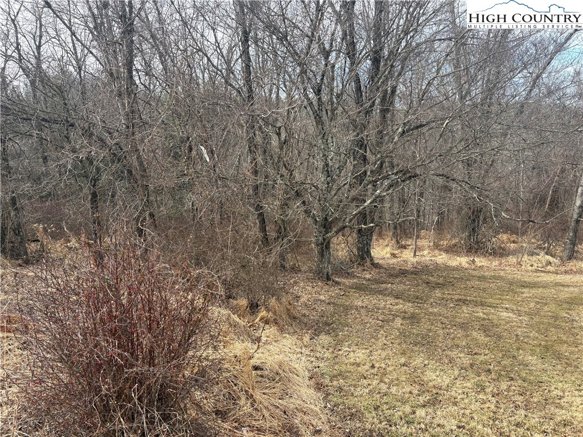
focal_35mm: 26
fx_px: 438
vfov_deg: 53.1
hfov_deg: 67.3
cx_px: 292
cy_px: 218
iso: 50
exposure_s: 1/933
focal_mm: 5.96
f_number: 1.6
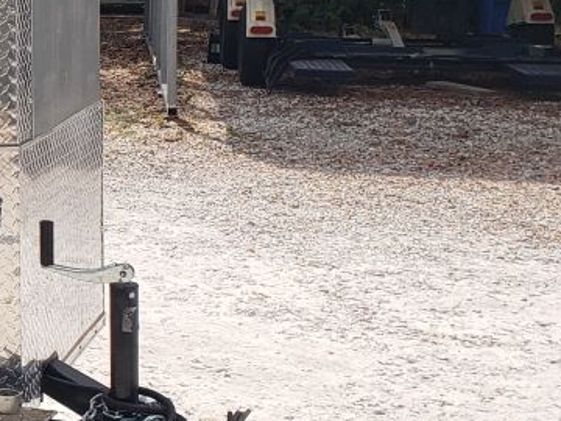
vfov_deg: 14.6
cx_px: -383
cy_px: 78
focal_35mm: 101
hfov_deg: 16.8
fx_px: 1637
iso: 50
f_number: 2.4
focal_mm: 4.3
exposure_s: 1/1170
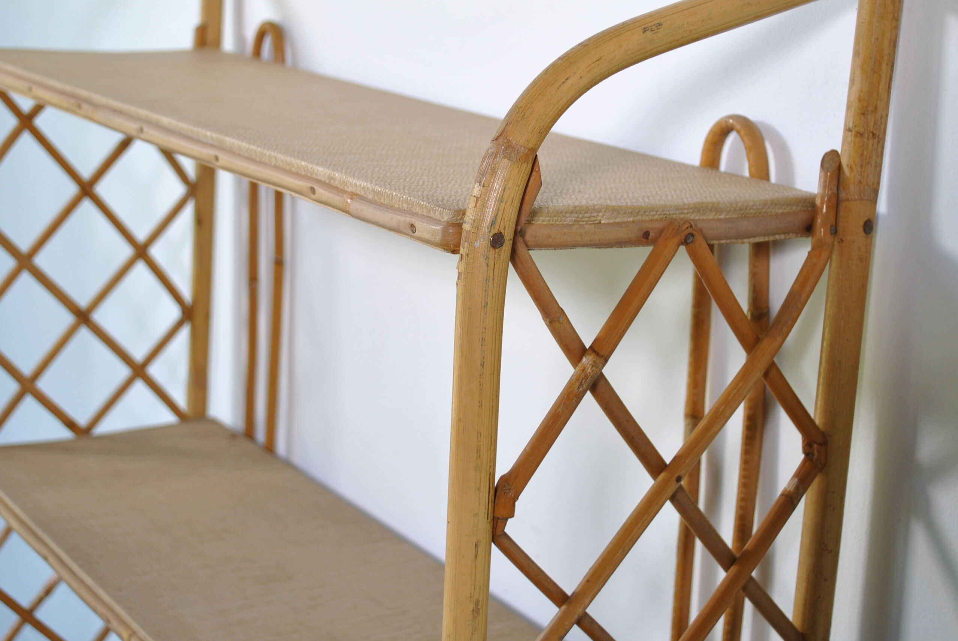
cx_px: 432
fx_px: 1572
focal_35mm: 59
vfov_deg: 23.0
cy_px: 238
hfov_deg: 33.9
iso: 200
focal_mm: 26
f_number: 4.2
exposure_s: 1/80
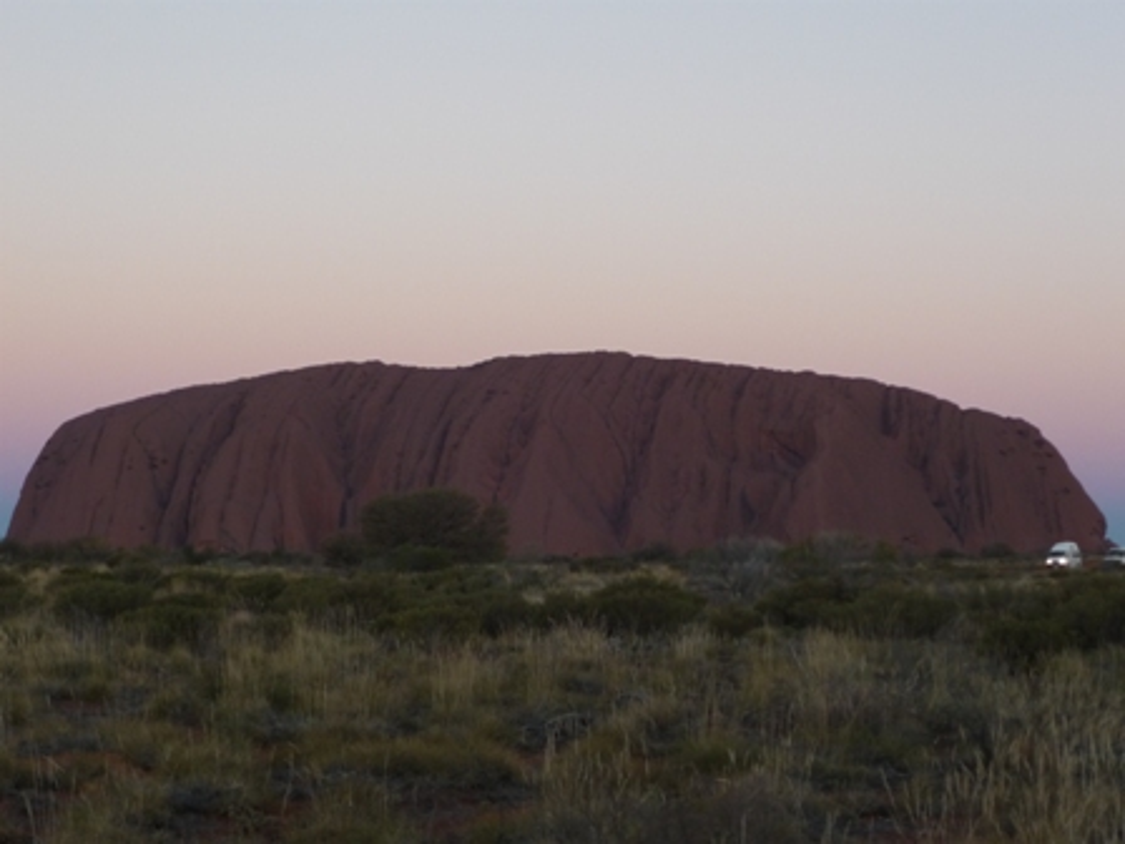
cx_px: 562
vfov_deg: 21.9
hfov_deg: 29.0
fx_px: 2177
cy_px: 422
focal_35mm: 67
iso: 200
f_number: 3.9
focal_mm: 11.1
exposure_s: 1/60
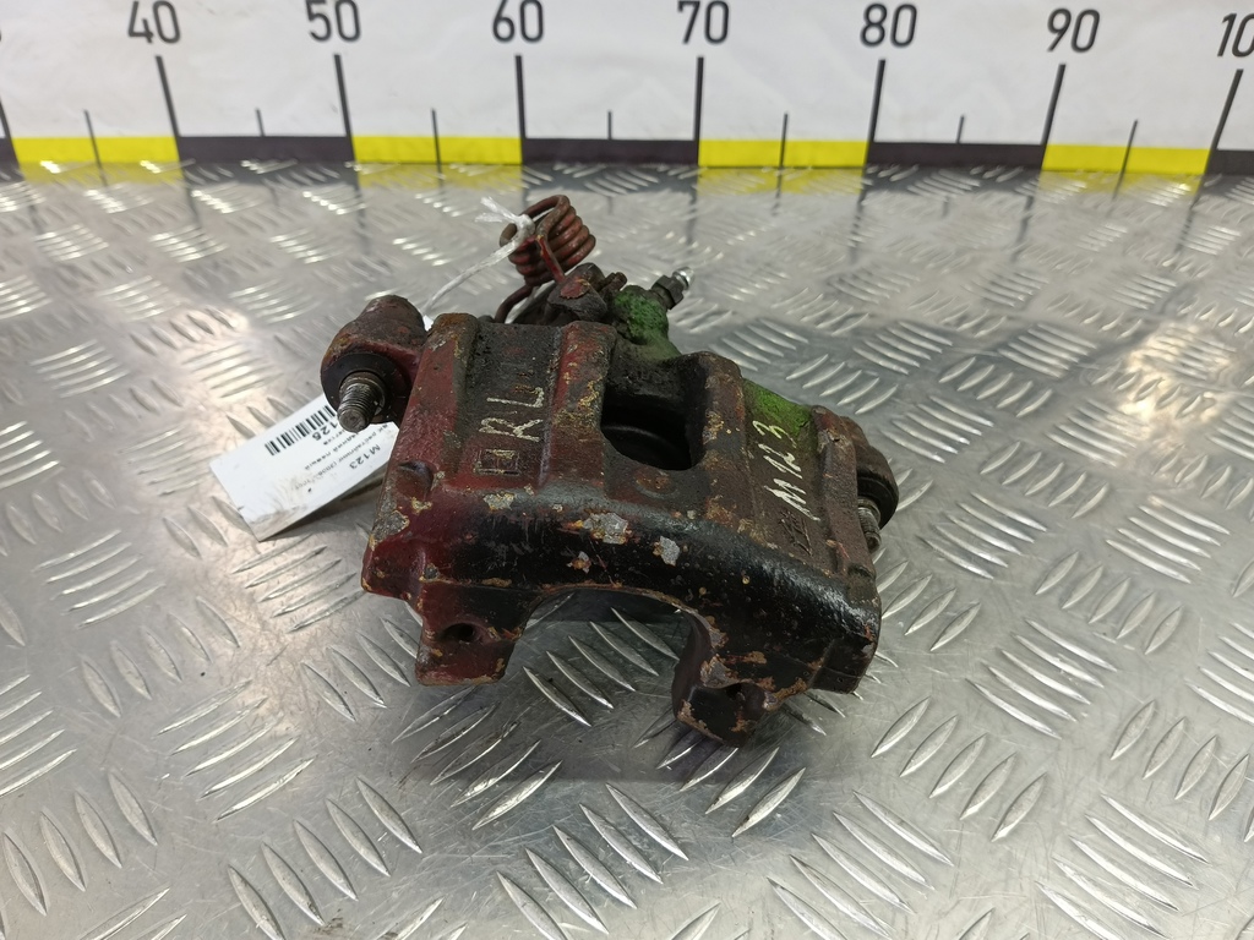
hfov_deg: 73.9
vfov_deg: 58.9
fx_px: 833
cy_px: 470
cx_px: 627
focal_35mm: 23
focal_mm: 4.11
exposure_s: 1/50
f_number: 1.6
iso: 143
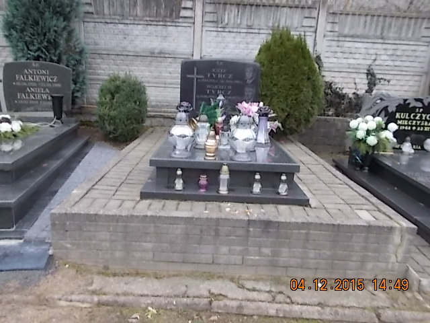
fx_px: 323
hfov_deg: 67.3
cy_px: 162
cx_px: 215
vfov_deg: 53.1
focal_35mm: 26
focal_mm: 4.6
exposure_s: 1/20
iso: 200
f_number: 3.2
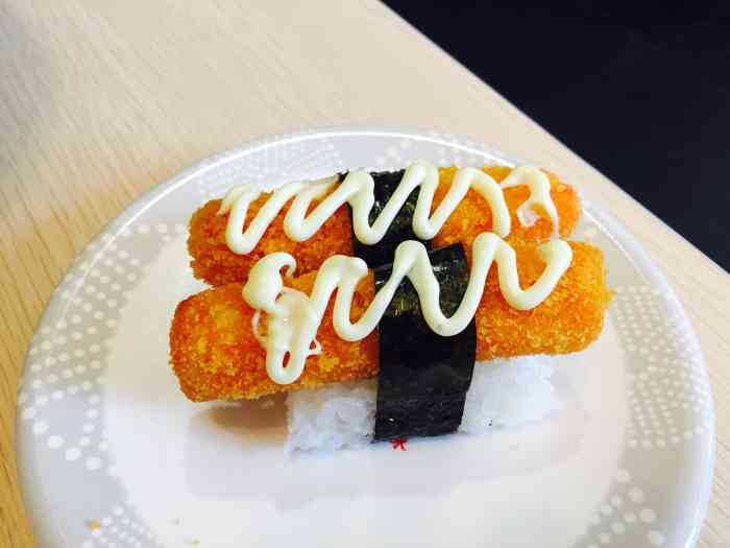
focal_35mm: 29
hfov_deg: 61.7
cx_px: 365
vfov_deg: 48.2
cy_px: 274
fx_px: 612
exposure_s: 1/33
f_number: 2.2
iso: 80
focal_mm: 4.15
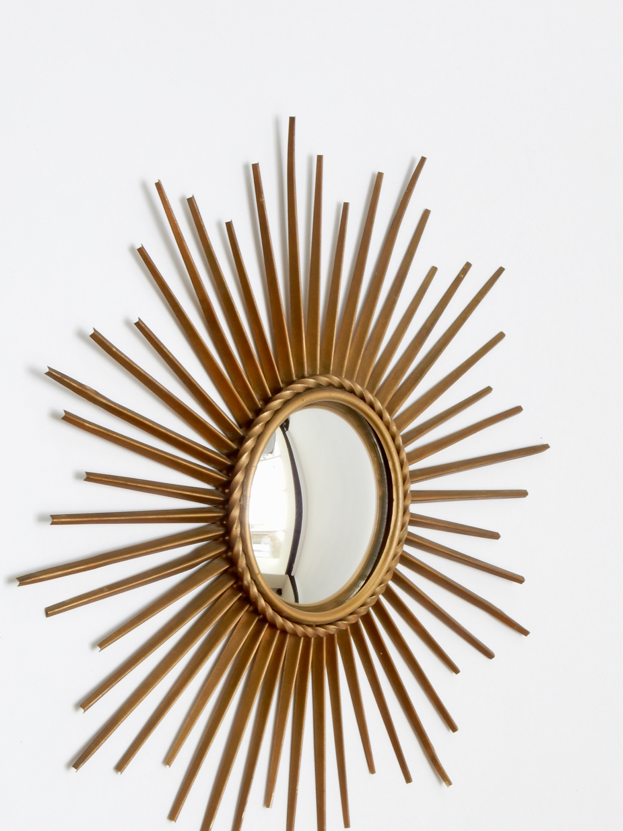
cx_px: 325
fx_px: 2496
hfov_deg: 14.2
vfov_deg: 18.9
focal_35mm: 104
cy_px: 519
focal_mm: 13.7
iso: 80
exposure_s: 1/1.6
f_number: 8
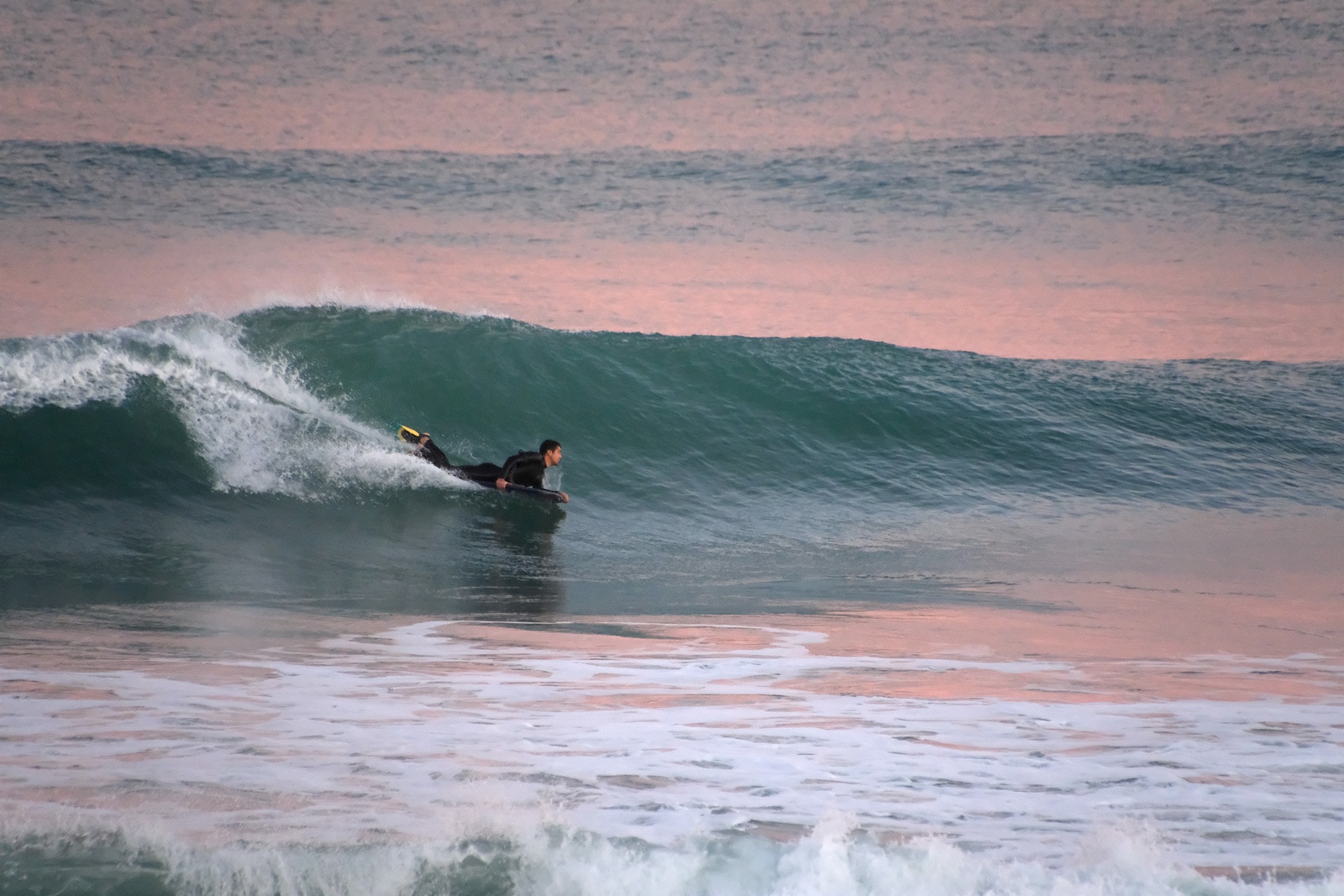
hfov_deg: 3.4
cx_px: 672
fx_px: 22400
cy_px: 448
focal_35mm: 600
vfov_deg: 2.3
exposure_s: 1/500
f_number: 6.3
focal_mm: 400
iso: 3200
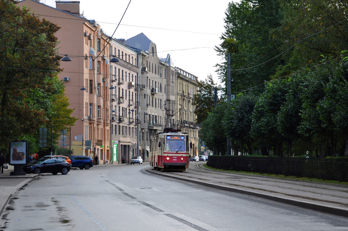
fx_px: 898
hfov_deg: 21.9
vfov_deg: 14.7
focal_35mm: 93
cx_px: 174
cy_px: 116
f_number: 5.6
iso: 200
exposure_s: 1/250
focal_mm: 62
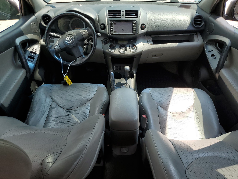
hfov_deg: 67.3
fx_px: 179
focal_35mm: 26
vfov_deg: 53.1
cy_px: 90
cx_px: 119
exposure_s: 1/1111
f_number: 1.5
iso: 50
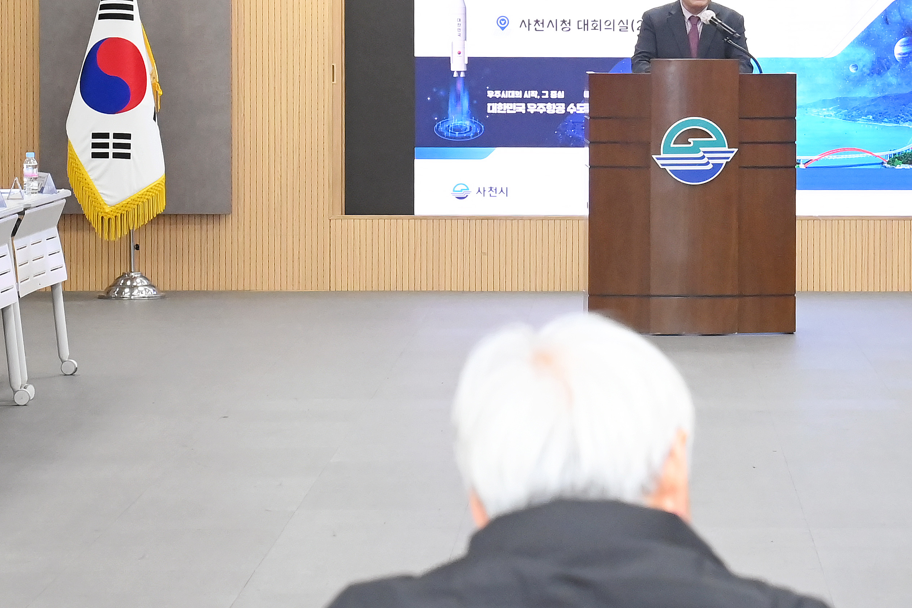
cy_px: 260
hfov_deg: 13.2
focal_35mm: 155
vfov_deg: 8.9
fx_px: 3926
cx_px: 684
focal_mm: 70
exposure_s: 1/250
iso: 5000
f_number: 8
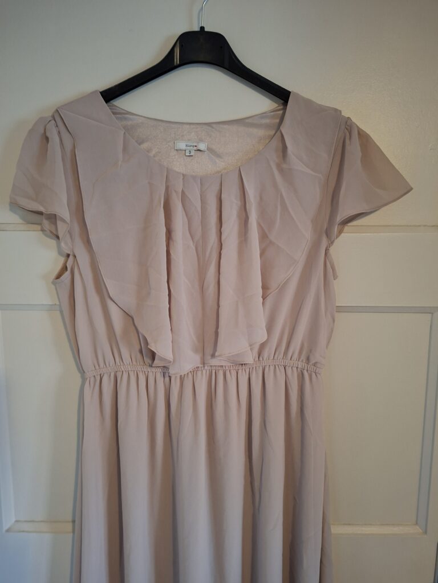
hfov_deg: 58.9
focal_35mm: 23
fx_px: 388
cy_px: 292
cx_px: 219
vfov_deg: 73.9
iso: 640
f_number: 1.8
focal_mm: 5.54
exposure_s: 1/25
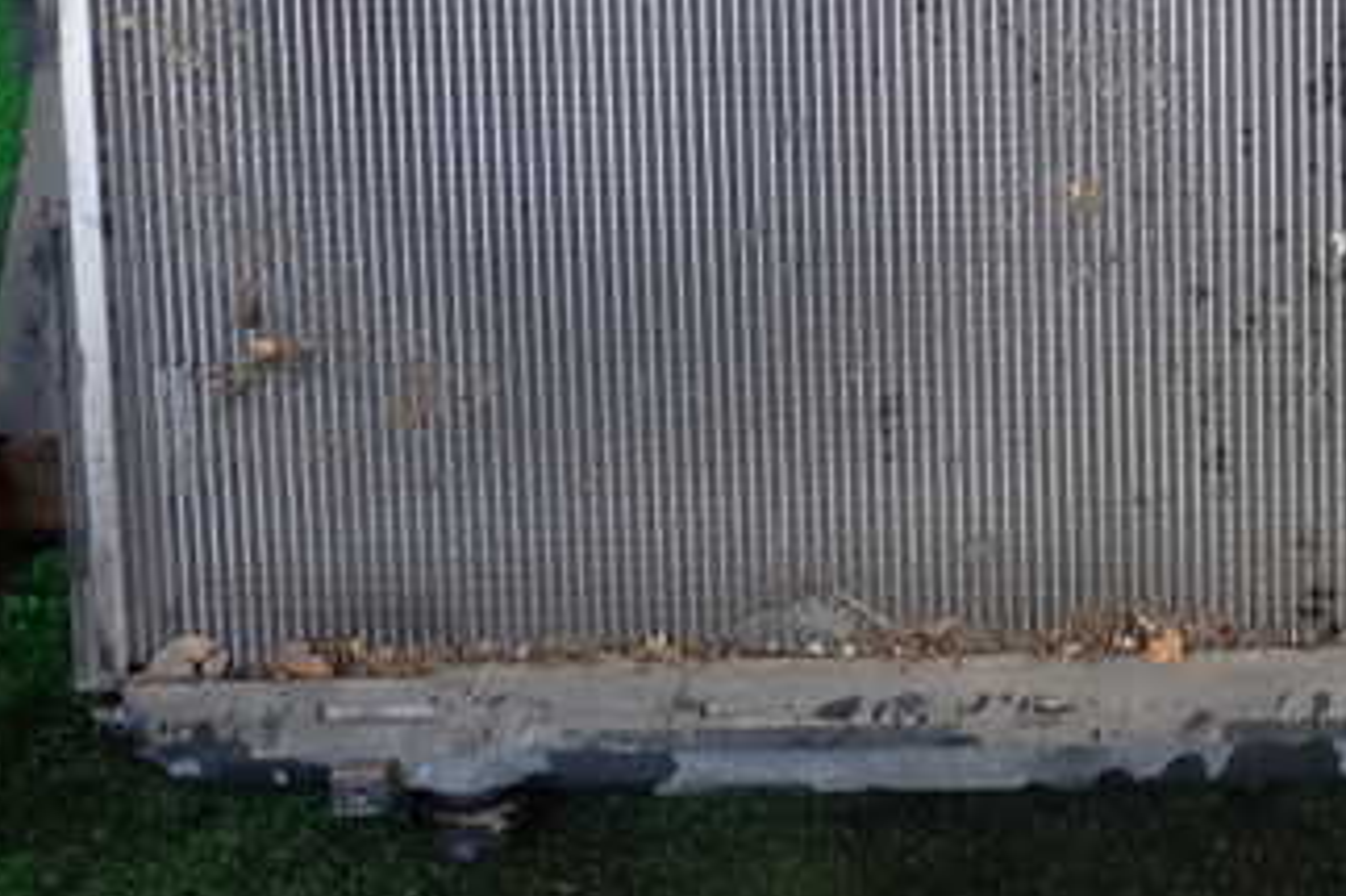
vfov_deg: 22.5
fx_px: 2167
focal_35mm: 58
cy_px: 0
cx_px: 1083
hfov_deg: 33.5
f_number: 2.3
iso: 125
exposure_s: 1/60
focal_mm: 5.4
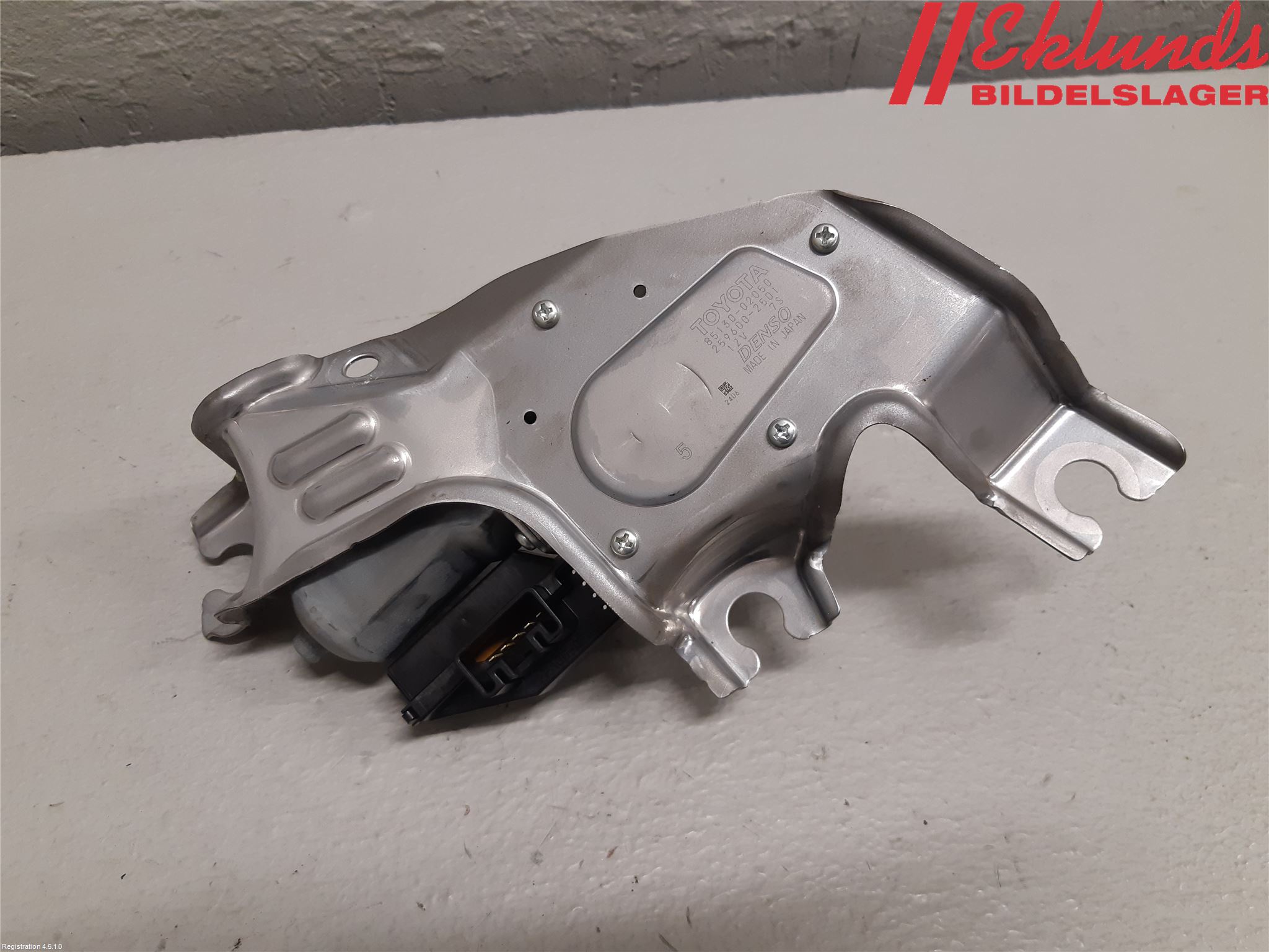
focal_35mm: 26
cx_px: 634
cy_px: 476
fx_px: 953
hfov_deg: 67.3
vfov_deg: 53.1
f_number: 1.7
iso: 125
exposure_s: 1/50
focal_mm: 3.93
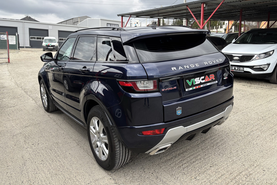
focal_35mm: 28
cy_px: 78
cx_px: 143
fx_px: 215
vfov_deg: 46.2
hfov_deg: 65.5
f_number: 1.6
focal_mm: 5.96
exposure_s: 1/670
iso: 50
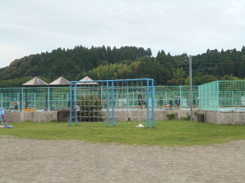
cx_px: 122
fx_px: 538
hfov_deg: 25.7
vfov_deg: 19.4
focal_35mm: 76
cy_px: 92
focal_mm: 13.5
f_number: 5.8
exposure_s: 1/250
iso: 80
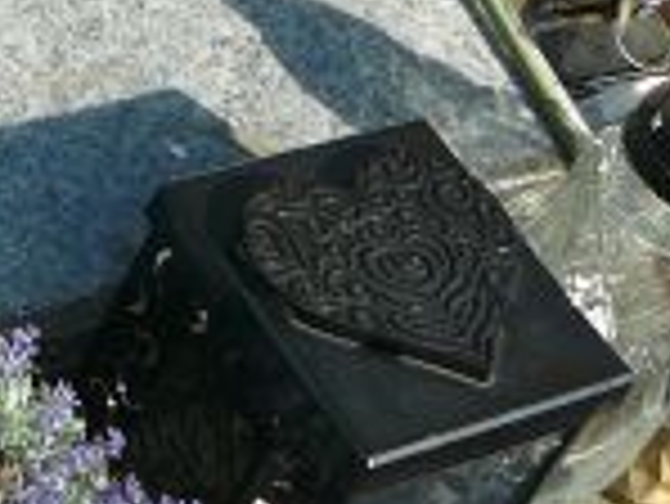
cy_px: -238
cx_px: -513
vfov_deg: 9.6
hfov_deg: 12.1
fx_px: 2906
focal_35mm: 150
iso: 80
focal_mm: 5.2
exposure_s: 1/640
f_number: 2.8
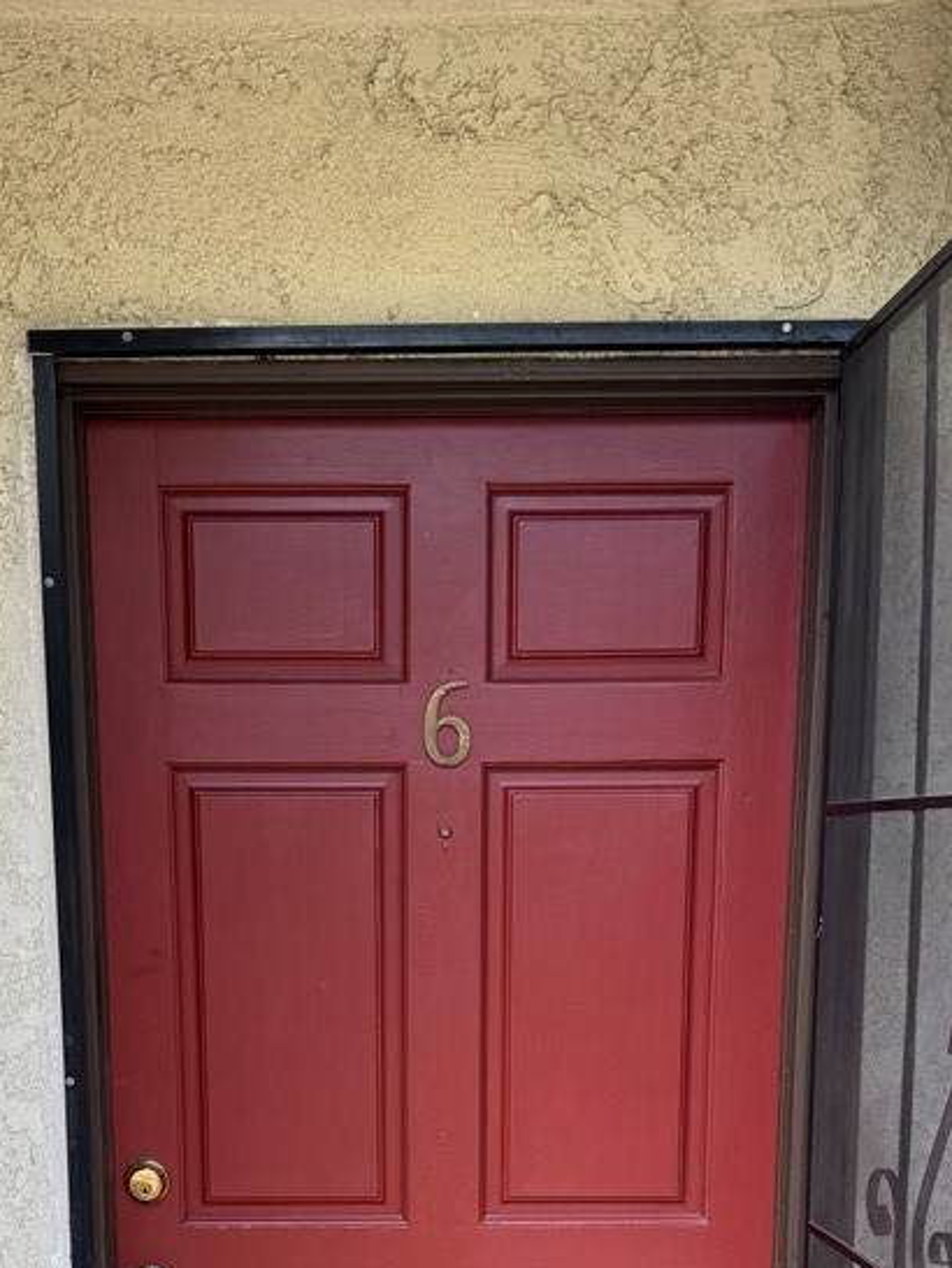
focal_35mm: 45
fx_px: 1649
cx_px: 399
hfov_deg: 32.1
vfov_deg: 39.2
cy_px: 1126
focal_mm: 6.76
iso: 80
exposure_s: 1/532
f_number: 1.78
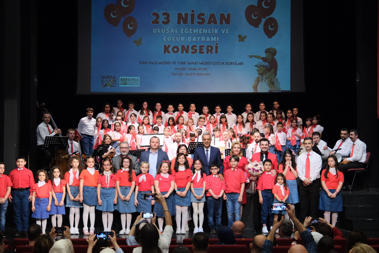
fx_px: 716
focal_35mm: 68
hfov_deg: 29.7
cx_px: 190
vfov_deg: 20.0
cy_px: 126
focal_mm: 45.4
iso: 3200
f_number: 4
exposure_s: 1/160
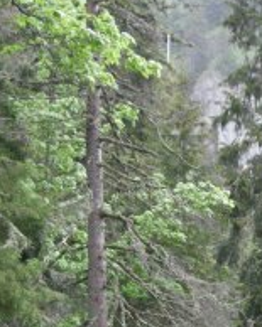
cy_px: 435
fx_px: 1125
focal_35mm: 116
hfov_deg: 12.9
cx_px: 336
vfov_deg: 15.7
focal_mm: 7.5
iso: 400
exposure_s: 1/140
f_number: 4.8
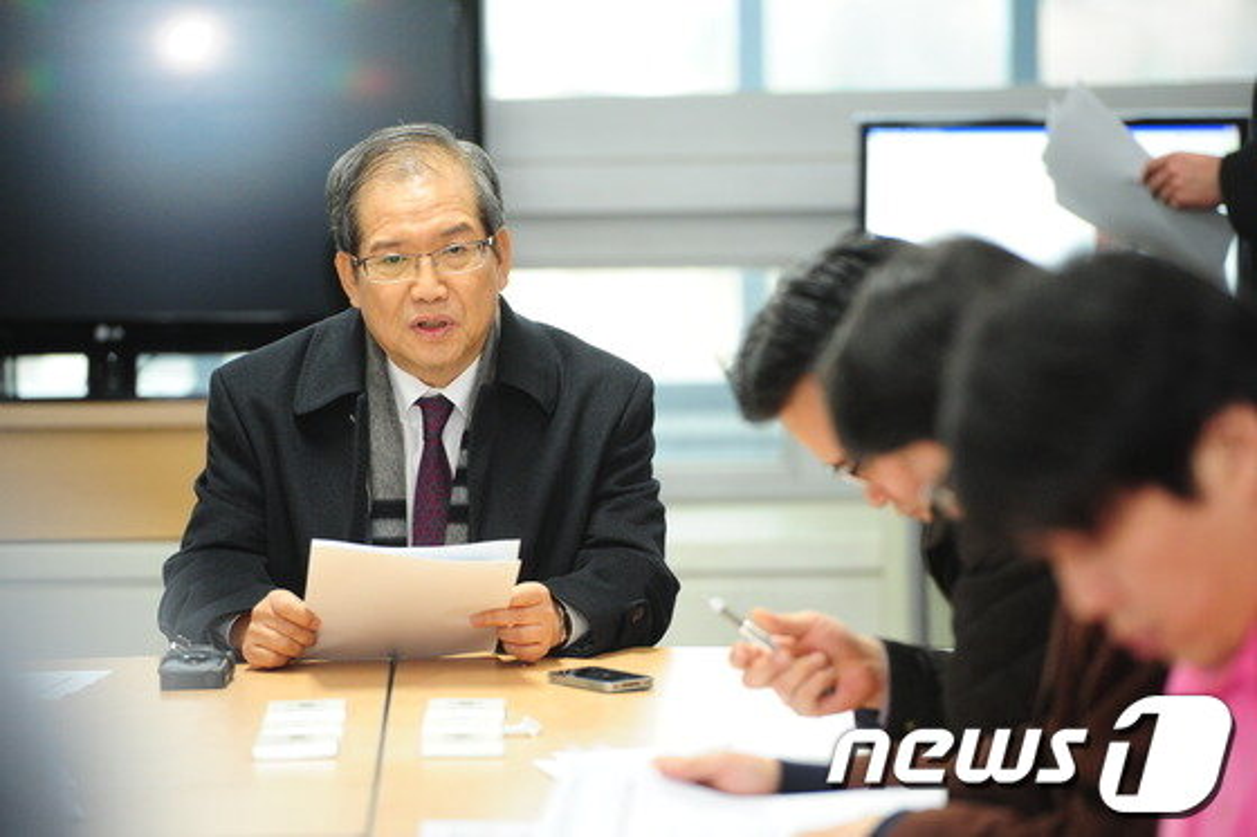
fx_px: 6981
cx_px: 628
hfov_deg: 10.3
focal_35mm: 200
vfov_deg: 6.9
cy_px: 418
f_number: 4
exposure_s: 1/200
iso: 4000
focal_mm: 200
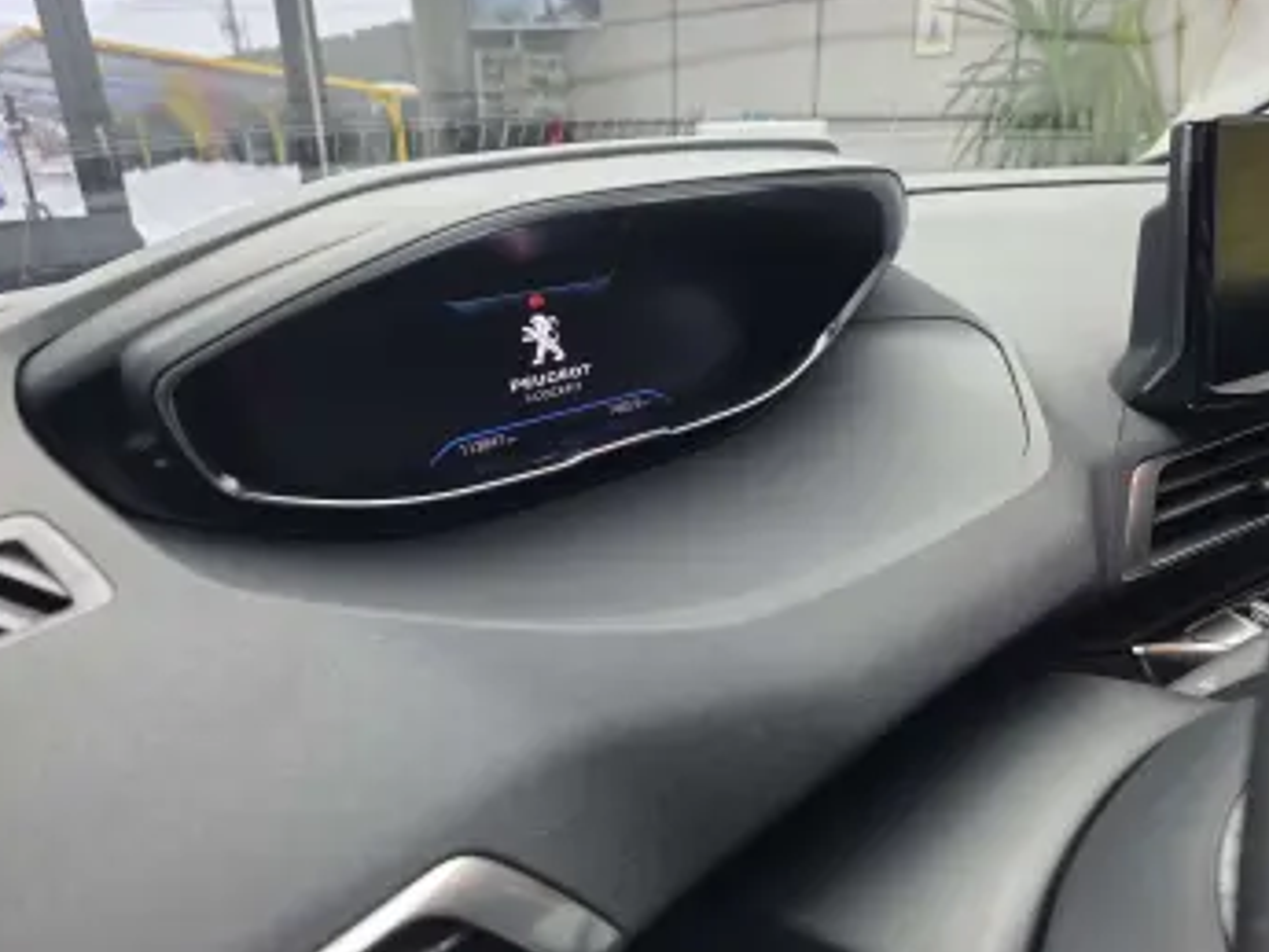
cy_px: 482
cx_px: 636
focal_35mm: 24
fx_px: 880
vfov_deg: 56.8
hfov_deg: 71.6
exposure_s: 1/100
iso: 64
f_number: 1.7
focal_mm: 6.25
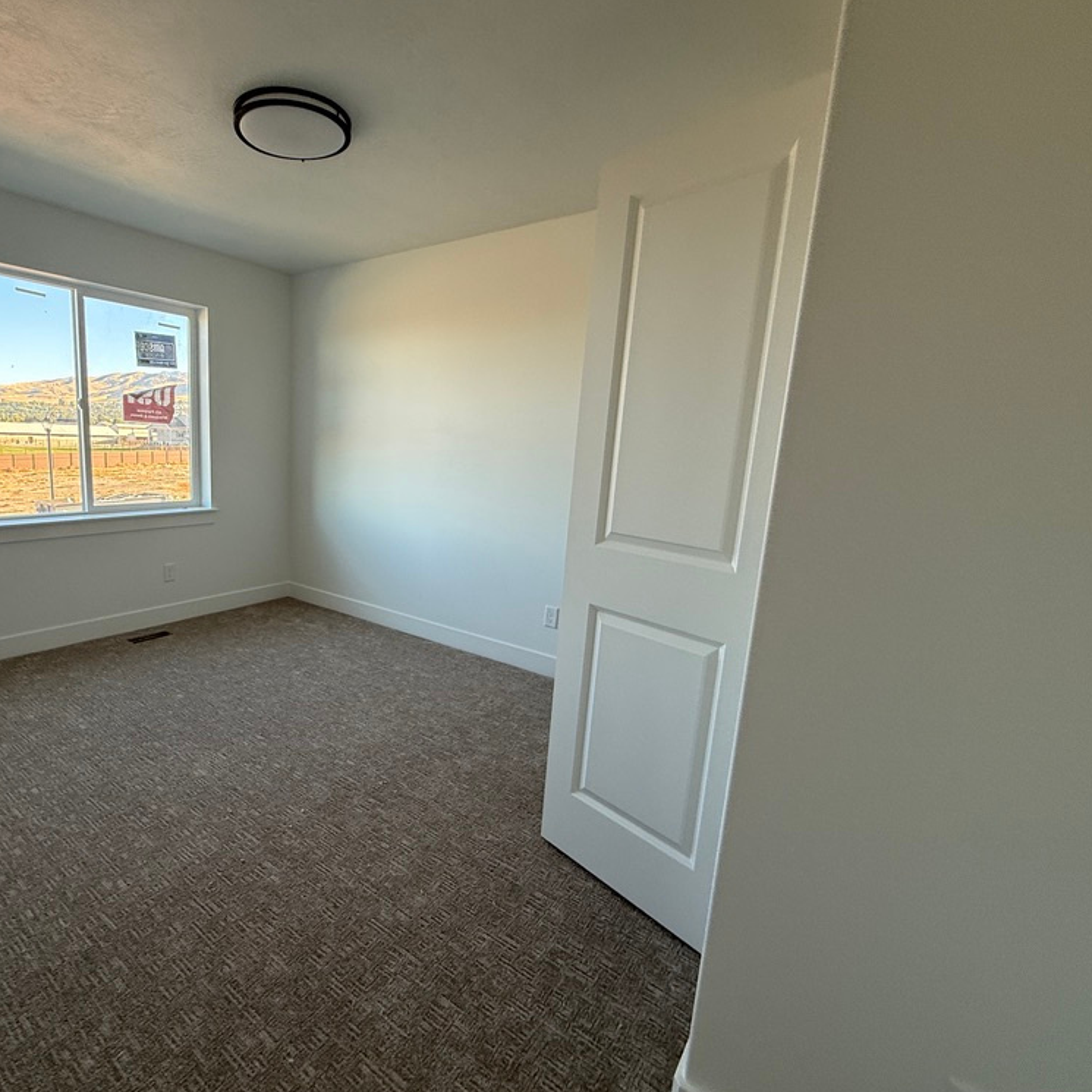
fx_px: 607
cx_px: 407
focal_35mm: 17
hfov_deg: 82.3
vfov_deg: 84.0
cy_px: 544
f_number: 2.2
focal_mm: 2.22
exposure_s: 1/99
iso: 80
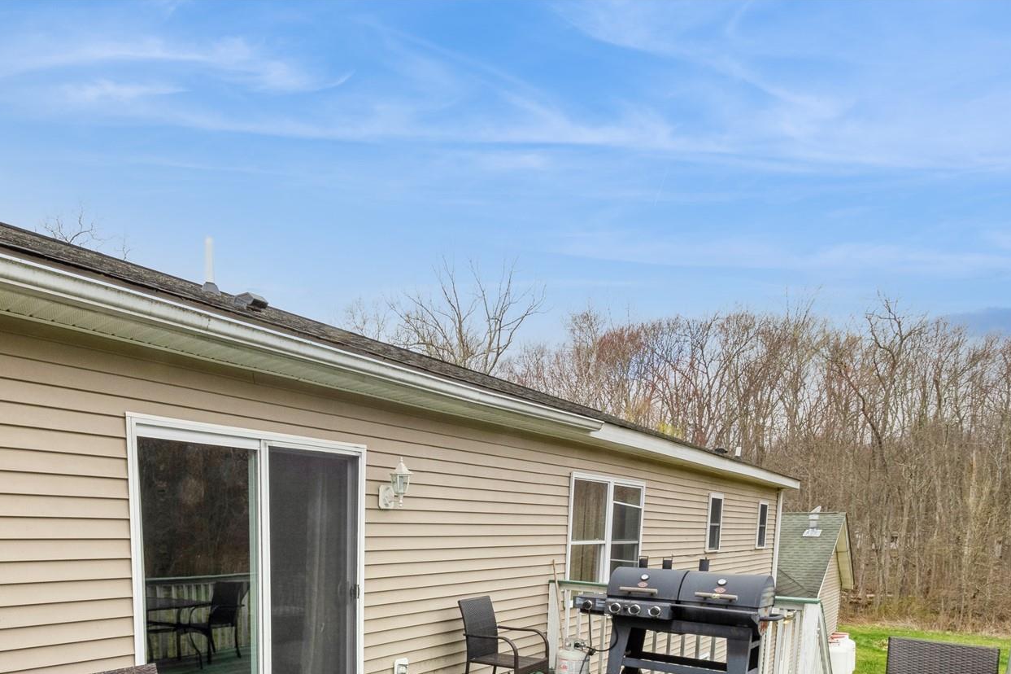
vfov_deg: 47.1
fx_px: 674
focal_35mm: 24
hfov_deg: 71.9
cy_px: 623
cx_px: 351
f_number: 8
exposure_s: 1/125
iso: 200
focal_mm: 7
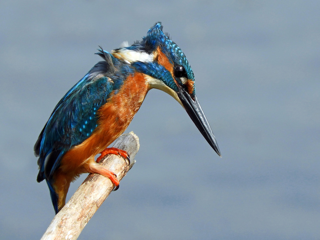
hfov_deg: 3.1
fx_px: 6010
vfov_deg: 2.3
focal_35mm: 650
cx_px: 160
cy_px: 120
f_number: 5.6
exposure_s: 1/250
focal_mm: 116.5
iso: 100
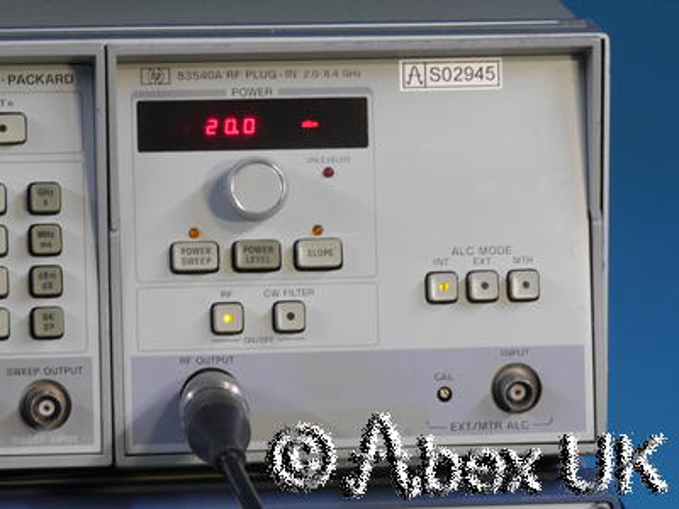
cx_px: 340
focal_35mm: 204
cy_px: 254
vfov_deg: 7.3
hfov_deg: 9.7
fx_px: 4002
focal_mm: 102
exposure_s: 1/2
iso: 800
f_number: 22
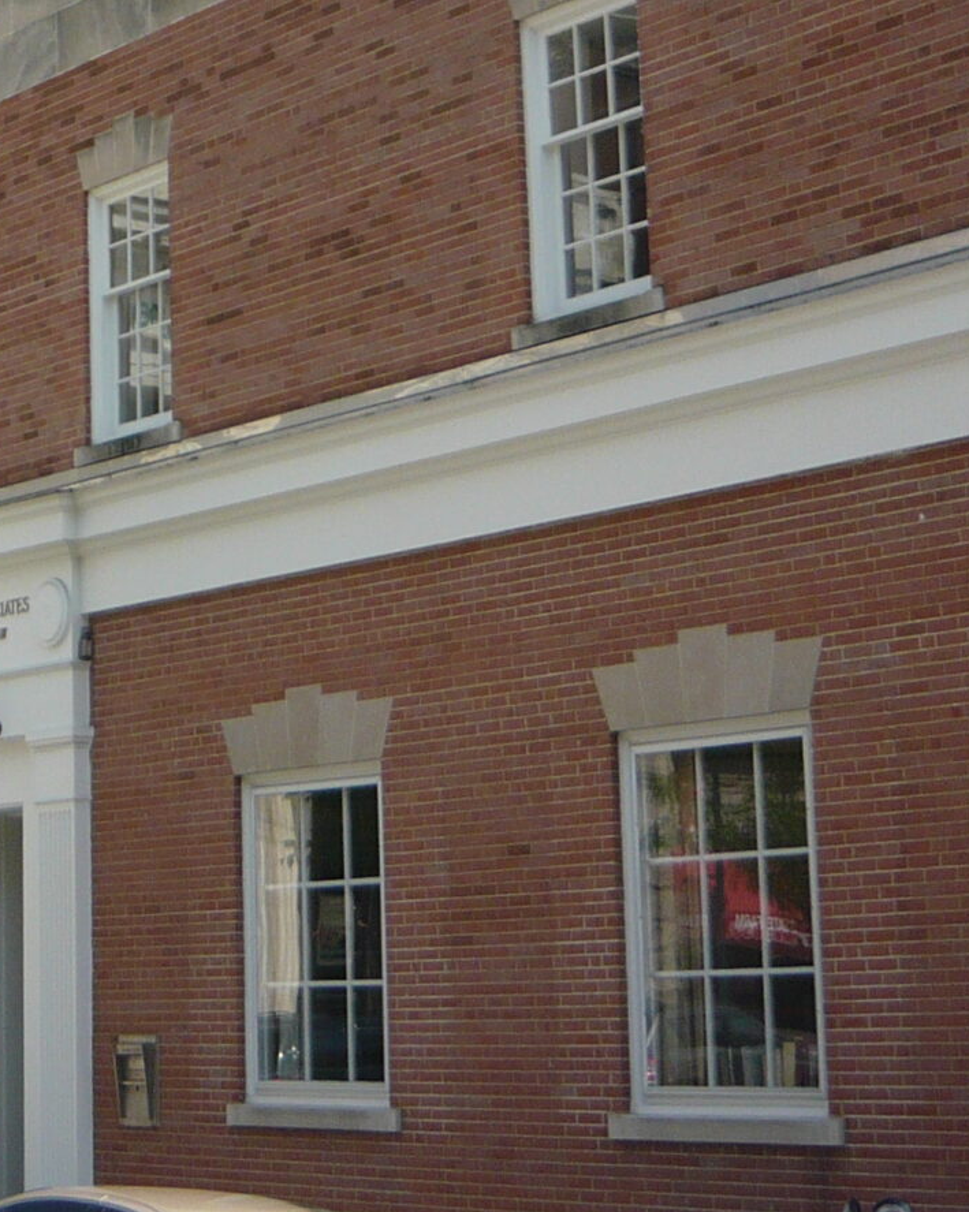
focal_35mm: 93
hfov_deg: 15.9
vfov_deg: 19.9
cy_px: -44
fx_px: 3336
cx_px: -216
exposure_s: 1/125
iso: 100
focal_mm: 5.5
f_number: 8
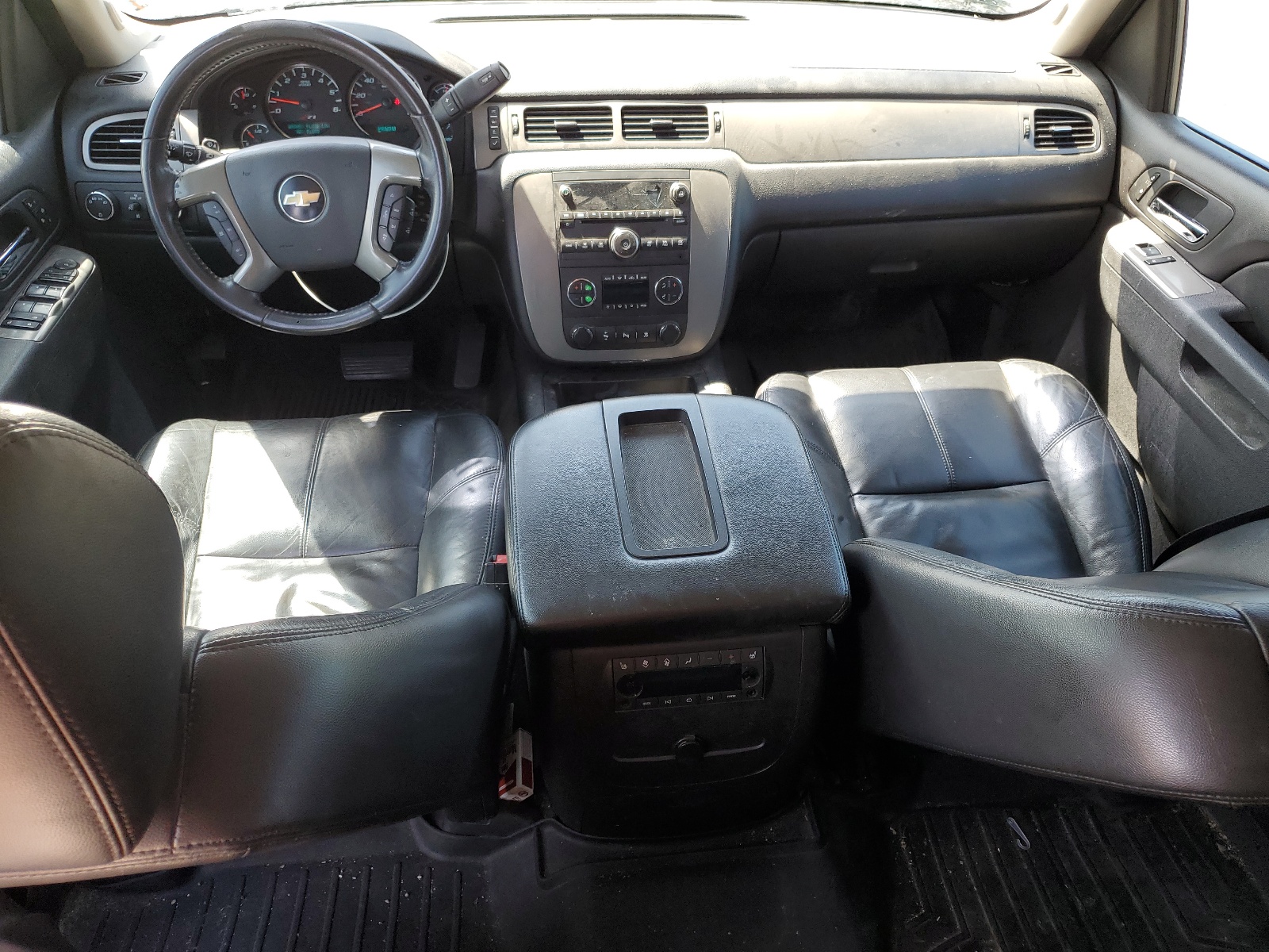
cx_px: 634
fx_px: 953
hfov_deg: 67.3
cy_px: 476
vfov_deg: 53.1
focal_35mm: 26
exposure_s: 1/120
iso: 52
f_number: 1.5
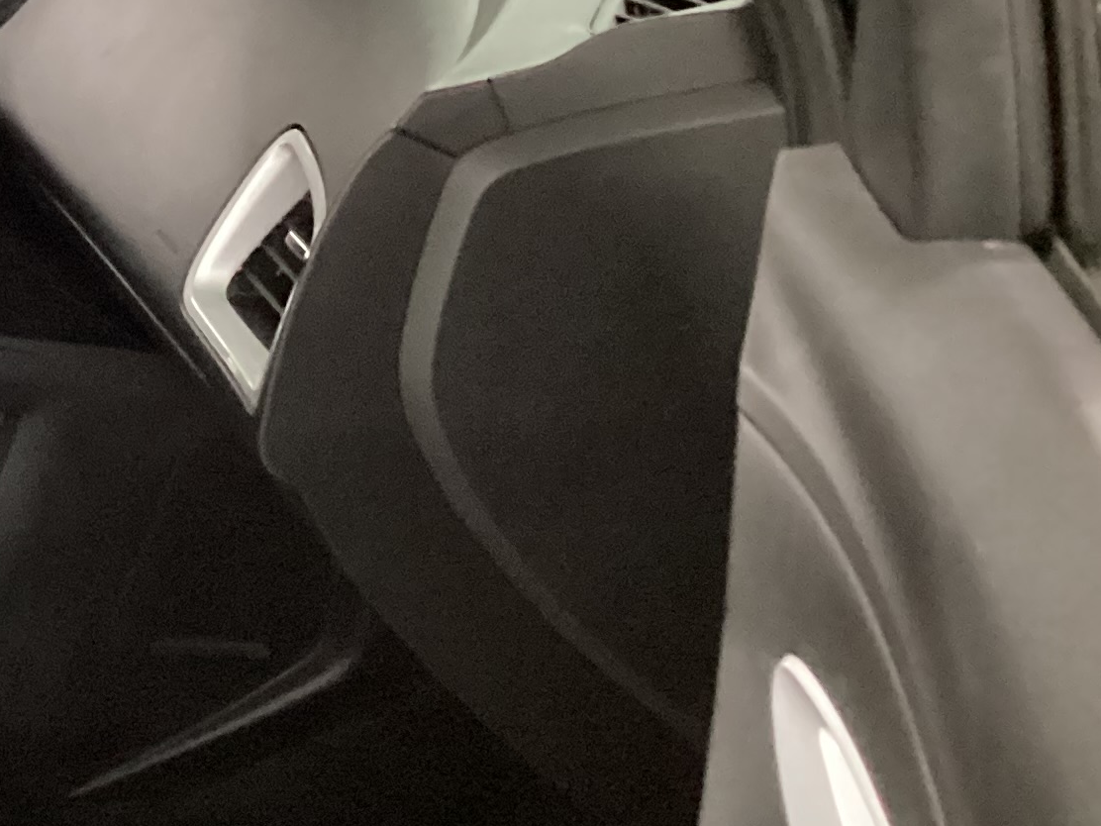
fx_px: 2894
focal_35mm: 91
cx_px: -478
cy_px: 211
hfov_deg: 19.2
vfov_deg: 16.2
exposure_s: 1/20
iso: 800
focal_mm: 3.3
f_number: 2.4
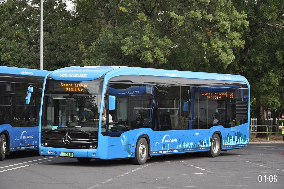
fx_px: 946
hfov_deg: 17.1
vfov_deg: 11.4
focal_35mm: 120
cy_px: 94
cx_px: 142
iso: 1000
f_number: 5.3
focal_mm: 80
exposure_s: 1/500
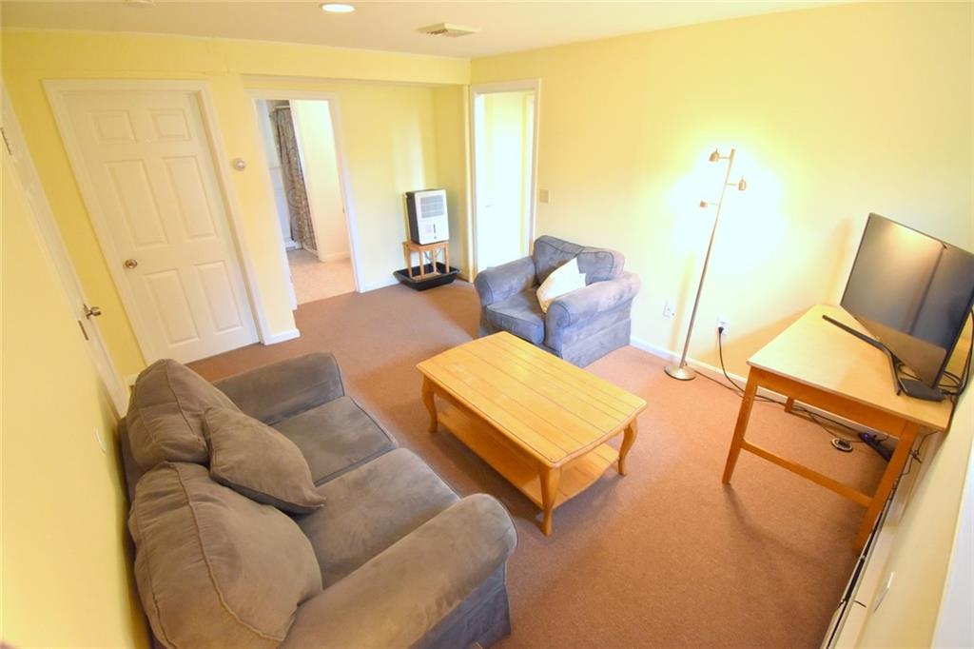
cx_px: 487
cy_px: 324
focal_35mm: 15
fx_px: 406
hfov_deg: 100.4
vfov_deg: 77.3
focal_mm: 10
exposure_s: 1/60
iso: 1400
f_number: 4.5
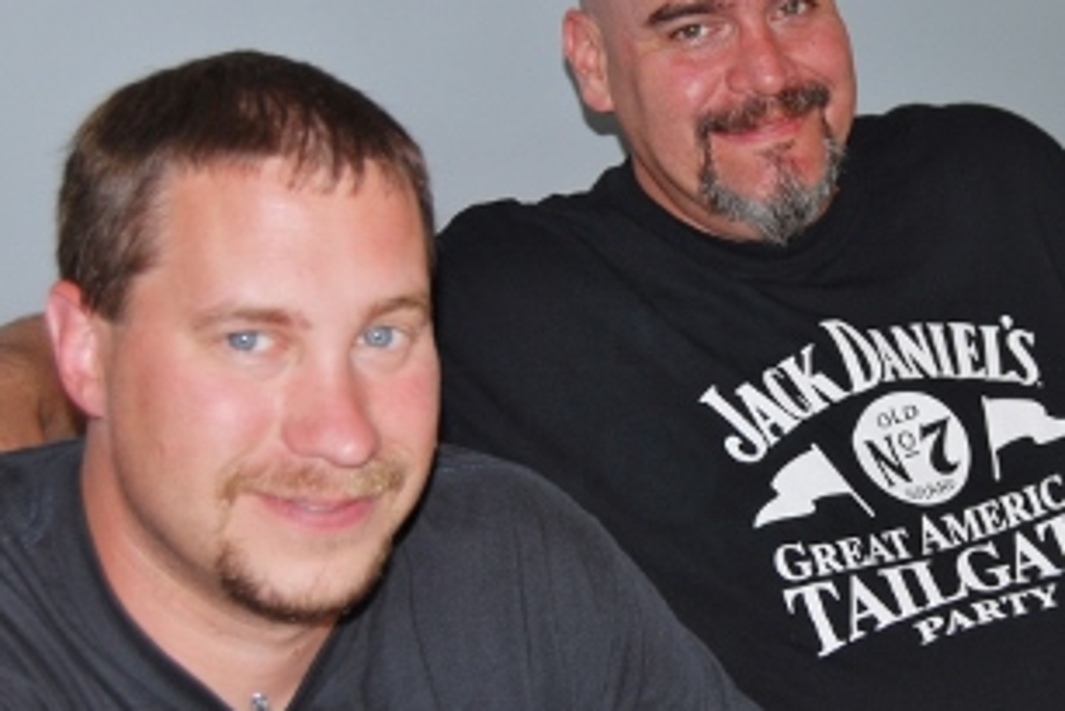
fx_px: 2960
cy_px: 430
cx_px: 760
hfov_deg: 20.3
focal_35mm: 100
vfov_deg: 13.7
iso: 200
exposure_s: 1/60
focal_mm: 32
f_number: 4.5
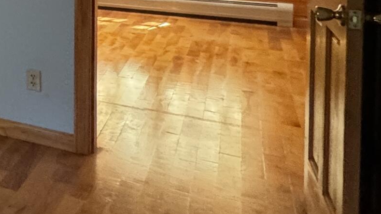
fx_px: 586
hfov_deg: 22.8
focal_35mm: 58
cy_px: -78
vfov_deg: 18.9
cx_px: -282
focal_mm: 2.22
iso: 500
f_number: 2.2
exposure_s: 1/60
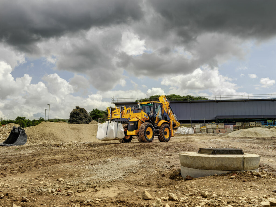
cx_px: 138
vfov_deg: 44.2
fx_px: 255
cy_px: 104
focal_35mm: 32
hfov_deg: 56.8
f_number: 11
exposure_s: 1/200
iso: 100
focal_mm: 50
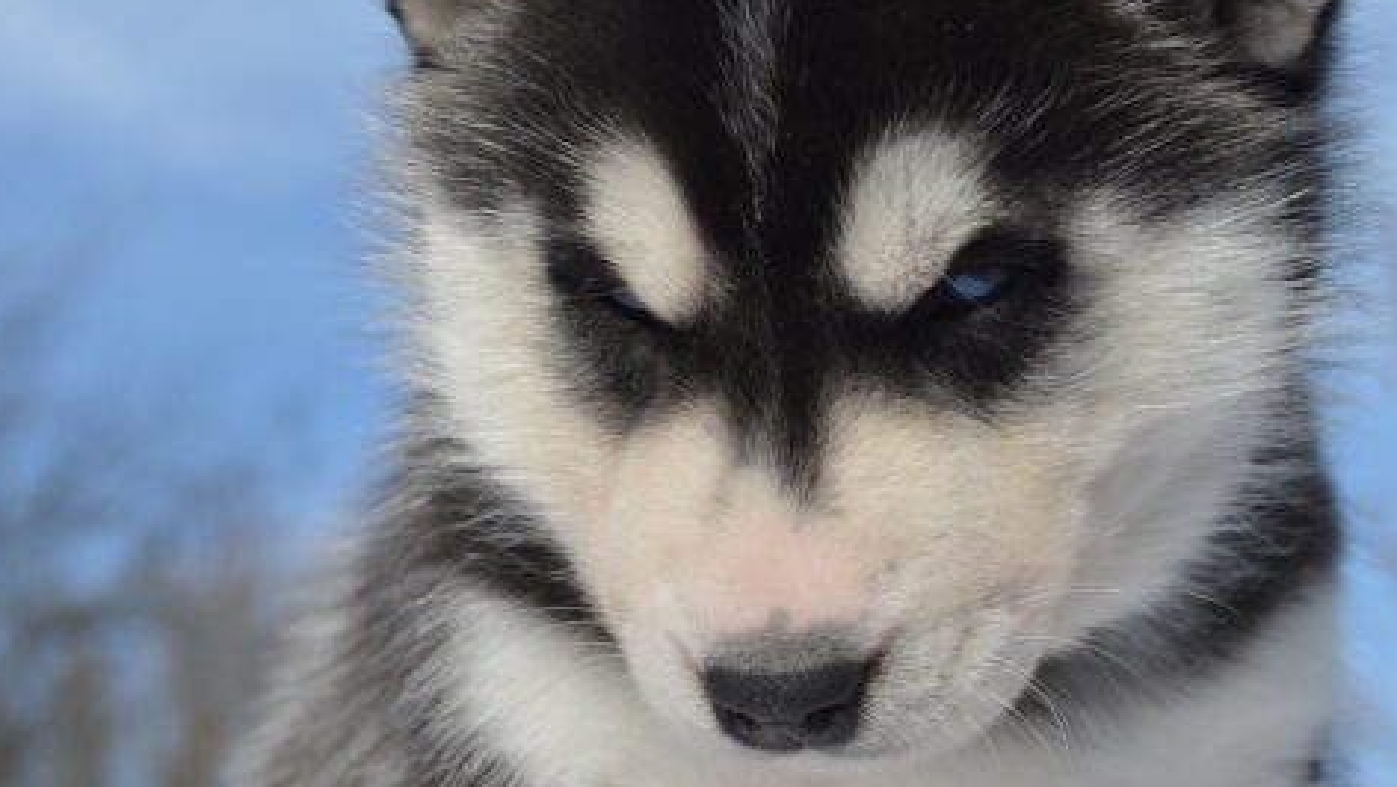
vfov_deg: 13.5
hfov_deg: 23.7
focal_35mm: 90
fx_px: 3323
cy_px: 342
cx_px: 752
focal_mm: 45
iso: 100
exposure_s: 1/250
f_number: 8
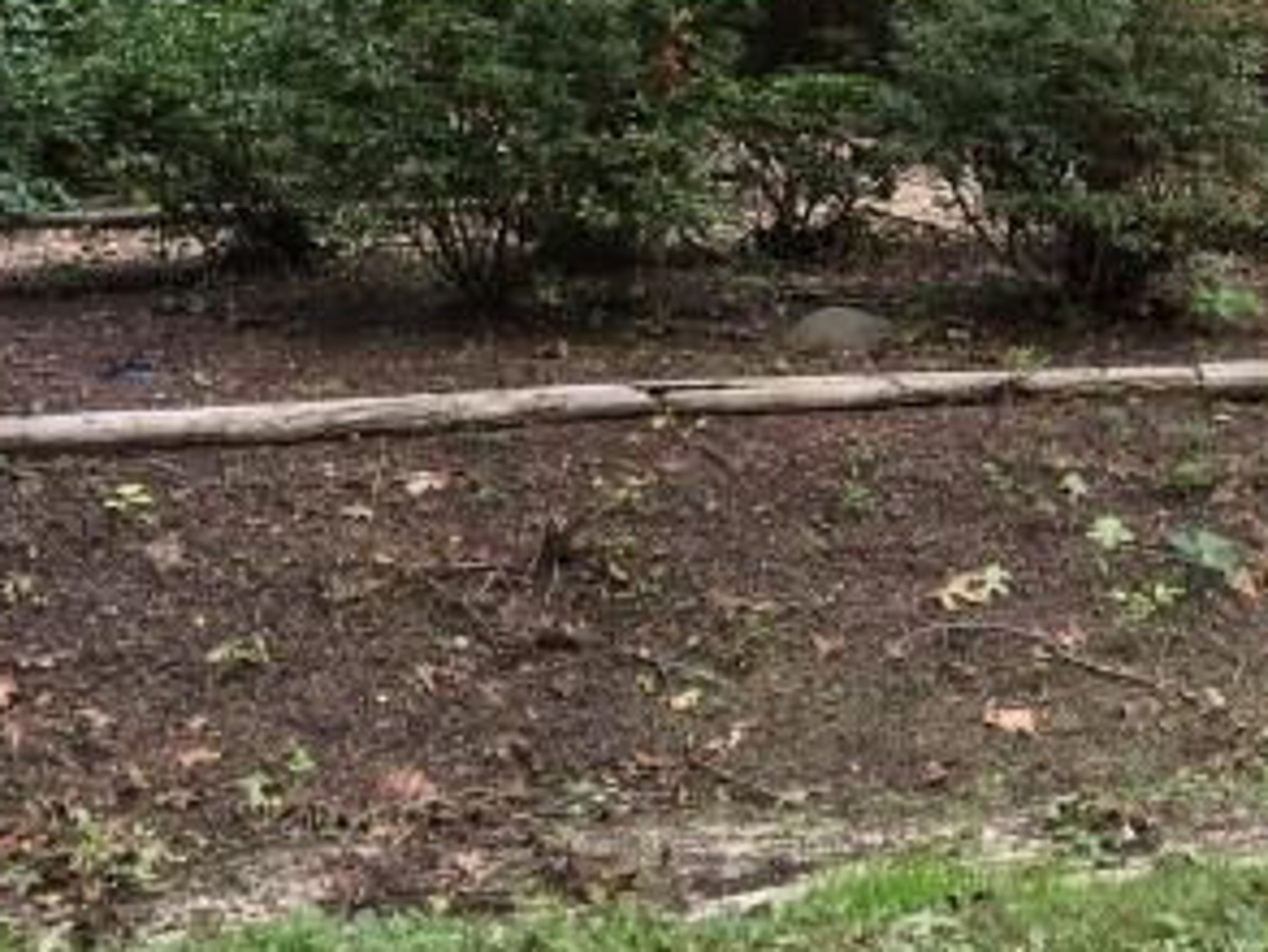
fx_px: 3481
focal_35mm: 95
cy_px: -307
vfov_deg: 14.8
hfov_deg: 20.0
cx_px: 1259
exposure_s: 1/120
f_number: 2.2
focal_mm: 4.15
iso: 32
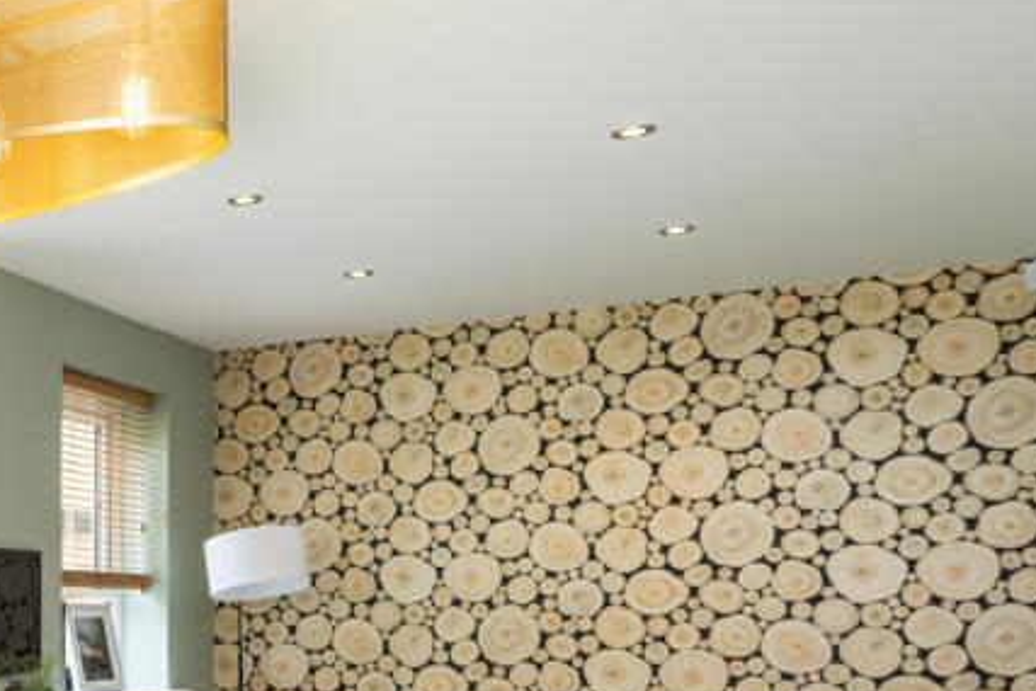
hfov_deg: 34.4
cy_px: 619
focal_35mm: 48
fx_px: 1382
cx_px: -150
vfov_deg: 27.1
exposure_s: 1/60
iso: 64
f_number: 8
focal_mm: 20
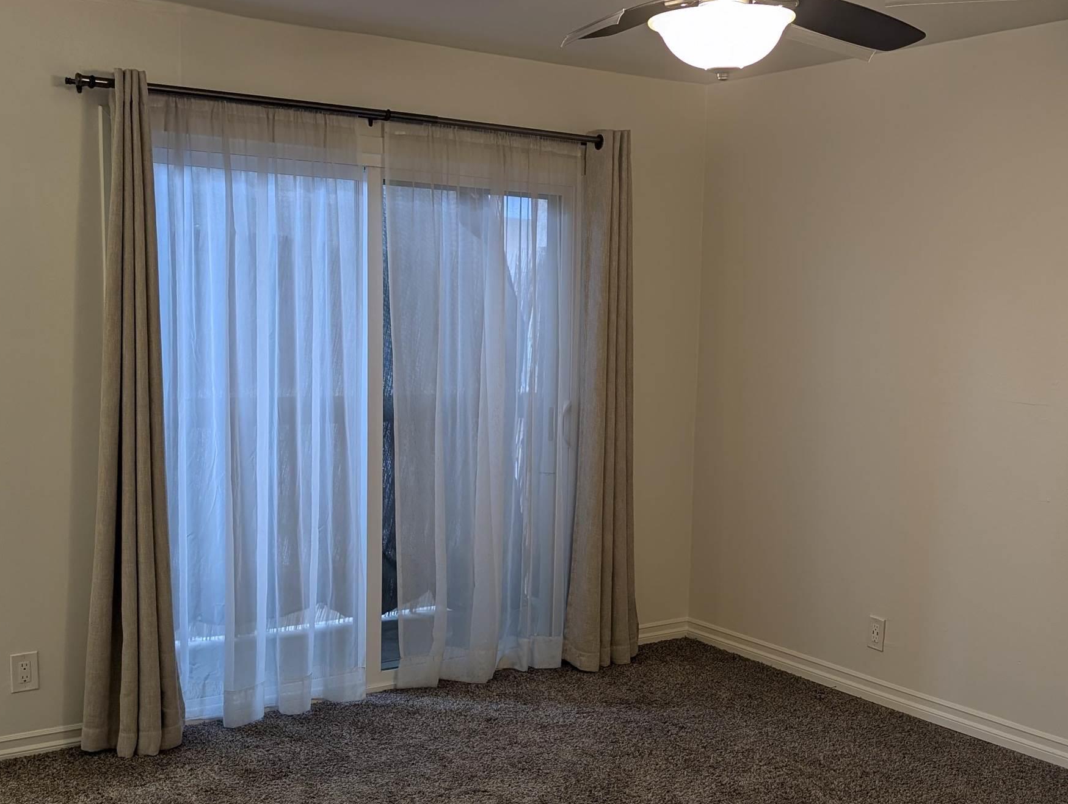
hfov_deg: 44.0
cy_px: 476
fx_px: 1298
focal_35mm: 42
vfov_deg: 34.3
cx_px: 720
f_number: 1.68
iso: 41
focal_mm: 6.9
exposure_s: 1/24
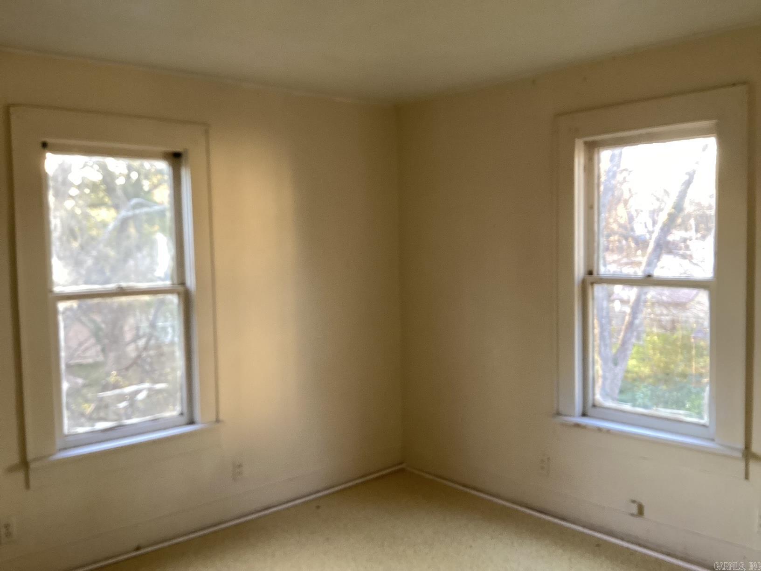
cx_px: 380
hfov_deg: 58.4
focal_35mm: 31
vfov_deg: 45.4
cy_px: 286
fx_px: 682
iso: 160
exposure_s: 1/60
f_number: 2.4
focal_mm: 3.3
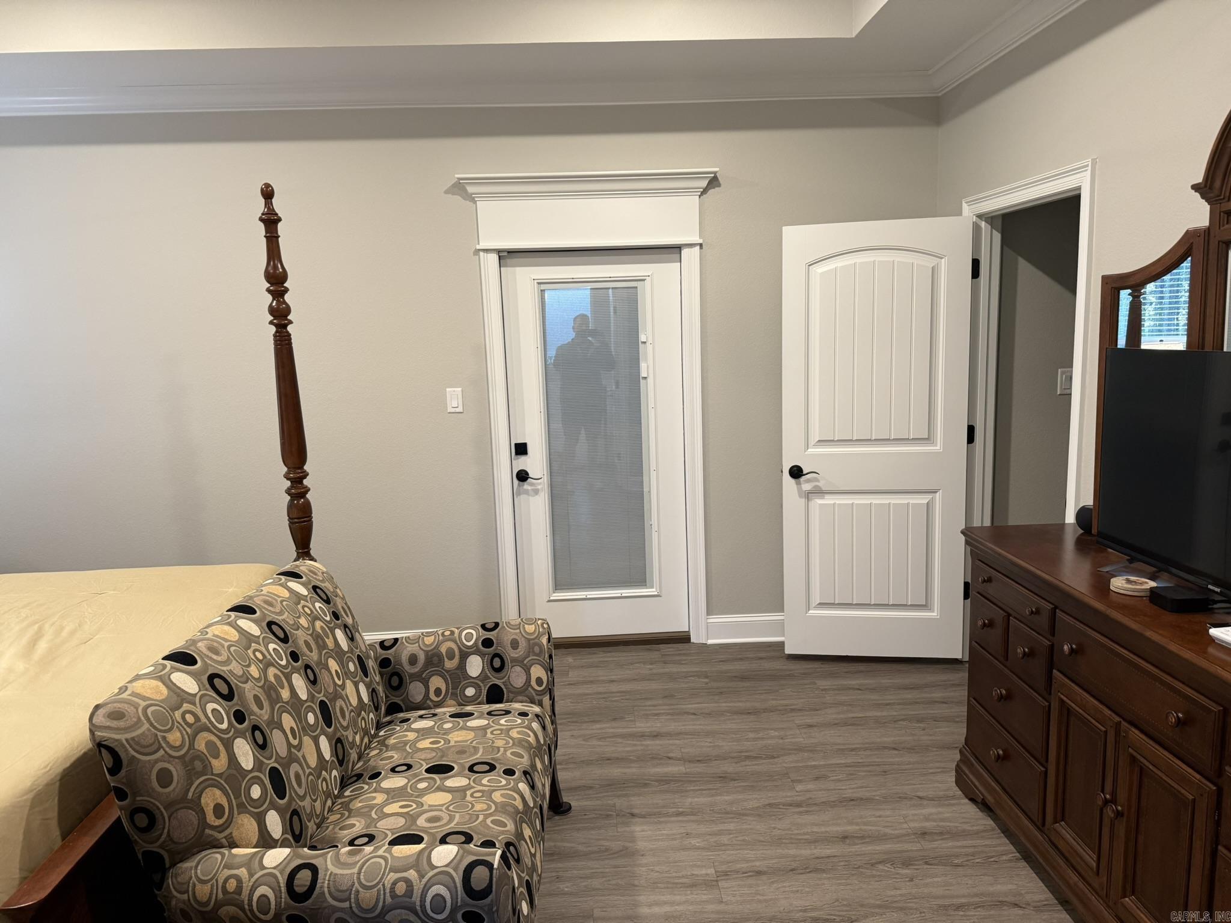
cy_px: 462
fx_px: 853
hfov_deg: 71.6
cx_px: 616
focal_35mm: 24
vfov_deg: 56.8
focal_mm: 6.76
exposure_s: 1/60
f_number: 1.78
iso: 250
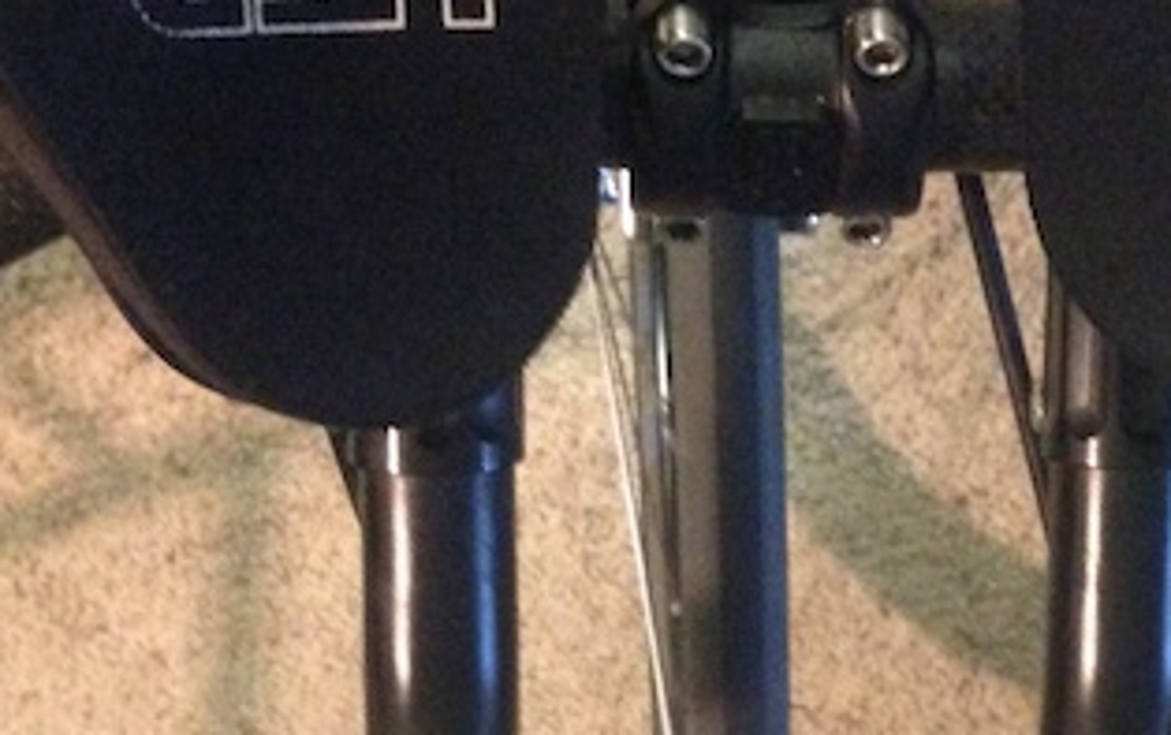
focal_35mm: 89
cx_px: 992
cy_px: 571
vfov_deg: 14.6
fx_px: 2843
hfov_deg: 22.8
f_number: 2.4
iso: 800
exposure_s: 1/15
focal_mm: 4.12
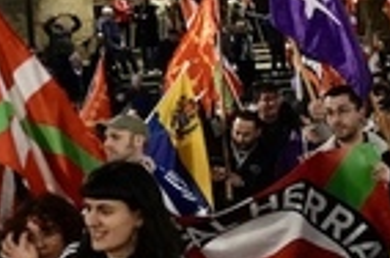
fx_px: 1330
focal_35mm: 123
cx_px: 684
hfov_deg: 14.8
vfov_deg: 11.1
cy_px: 99
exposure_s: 1/60
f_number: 4
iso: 6400
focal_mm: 24
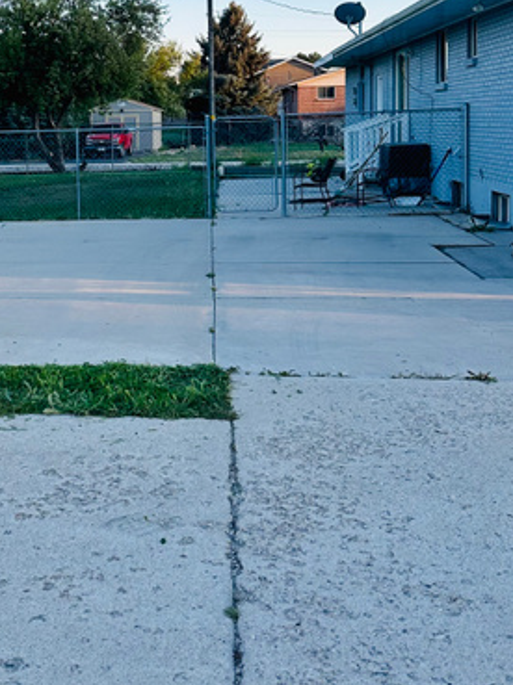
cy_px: 139
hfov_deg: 28.3
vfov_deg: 36.9
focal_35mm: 50
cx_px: 84
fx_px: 990
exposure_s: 1/745
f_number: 1.78
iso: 80
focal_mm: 6.86
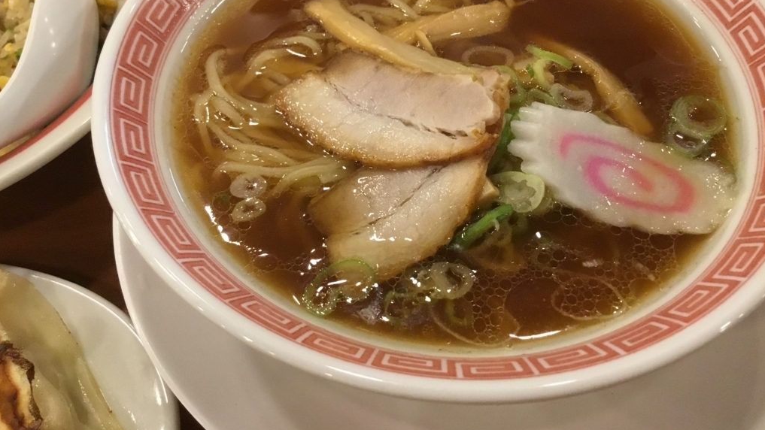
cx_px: 384
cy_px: 161
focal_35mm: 34
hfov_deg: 58.0
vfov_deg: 34.5
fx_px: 690
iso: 250
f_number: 2.4
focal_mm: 3.3
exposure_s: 1/30
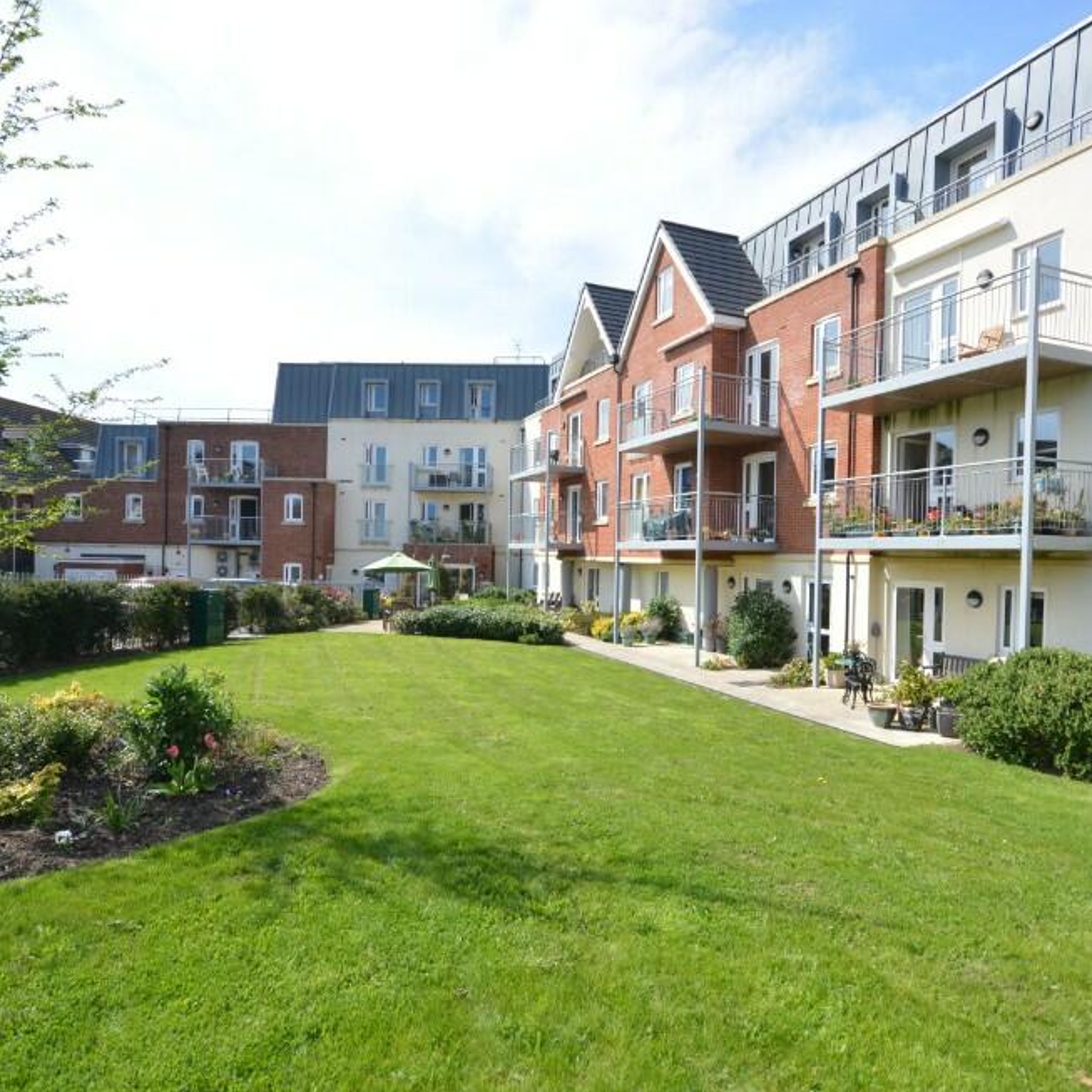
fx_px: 714
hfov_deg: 74.7
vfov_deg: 74.8
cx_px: 589
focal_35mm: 20
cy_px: 568
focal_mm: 10
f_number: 8
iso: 400
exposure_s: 1/800
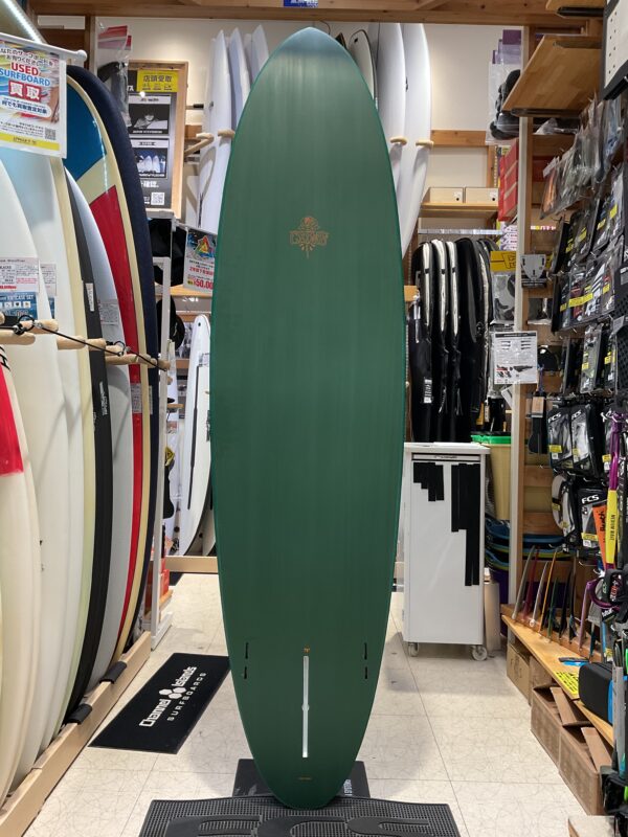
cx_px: 314
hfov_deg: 48.2
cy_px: 418
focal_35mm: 29
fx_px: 701
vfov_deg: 61.7
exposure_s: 1/60
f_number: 1.8
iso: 50
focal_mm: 3
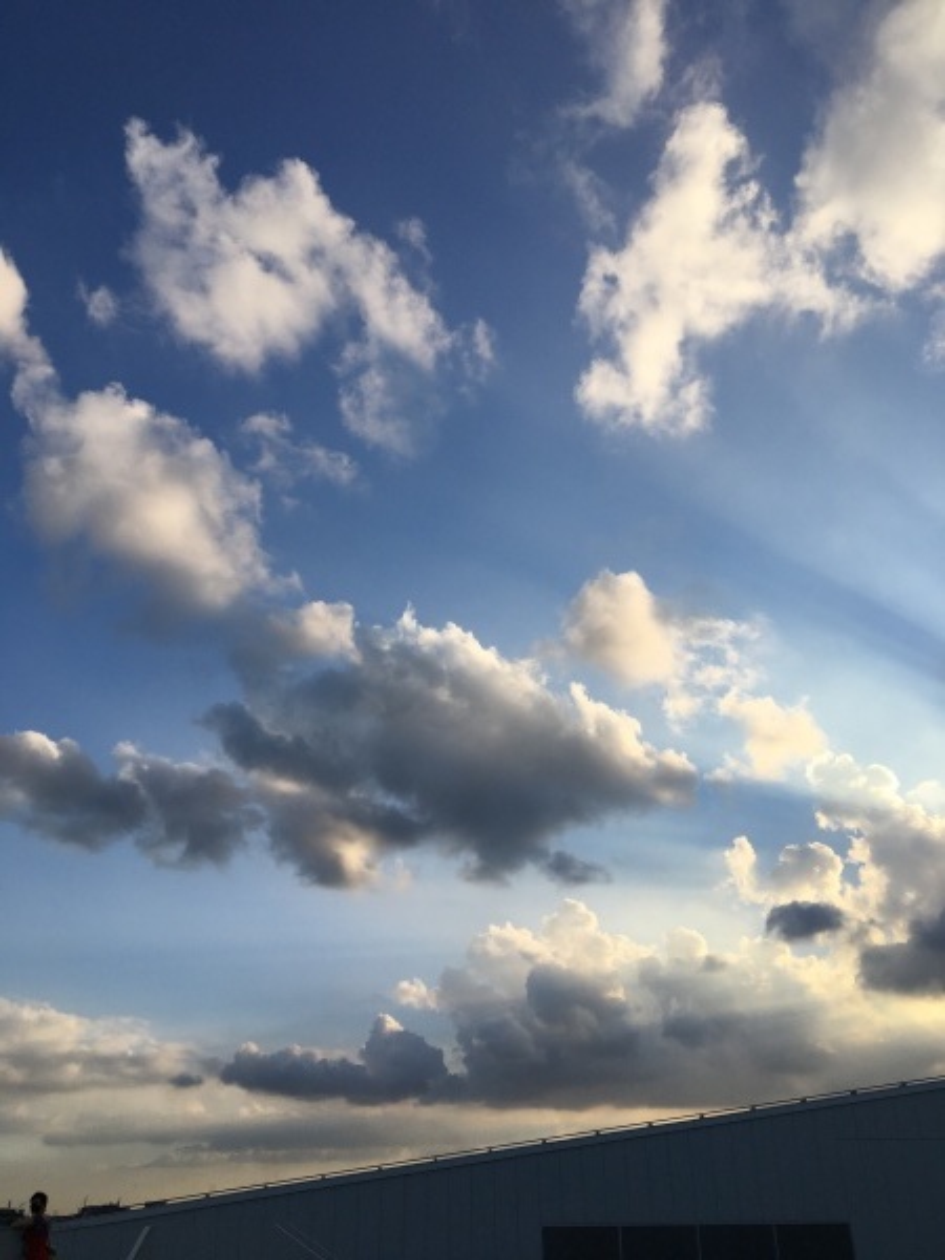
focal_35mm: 29
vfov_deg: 61.7
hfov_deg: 48.2
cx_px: 472
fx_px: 1056
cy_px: 630
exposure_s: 1/1972
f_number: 2.2
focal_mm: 4.15
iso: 25
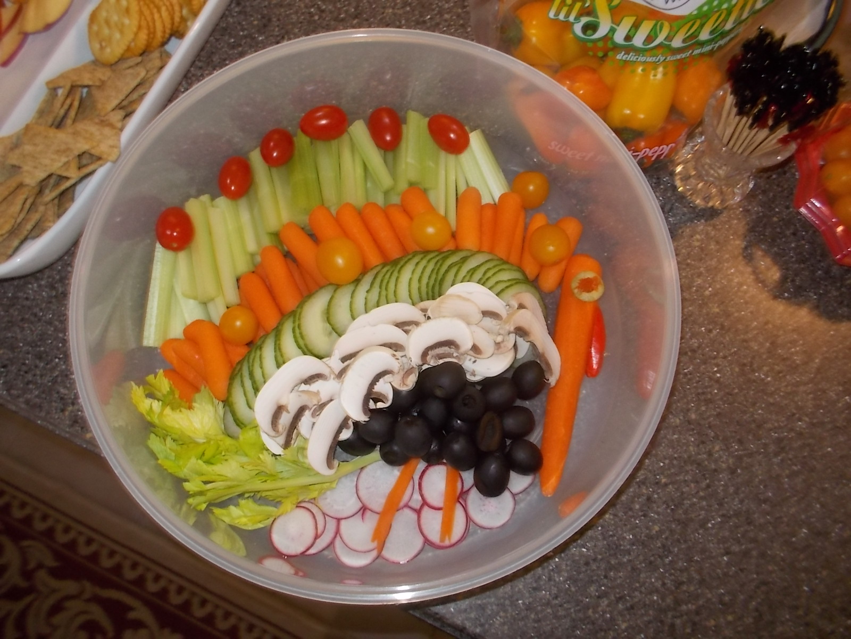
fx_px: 713
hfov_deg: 61.7
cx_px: 426
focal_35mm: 29
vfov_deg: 48.2
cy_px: 320
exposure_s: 1/30
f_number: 3.3
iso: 200
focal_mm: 4.1
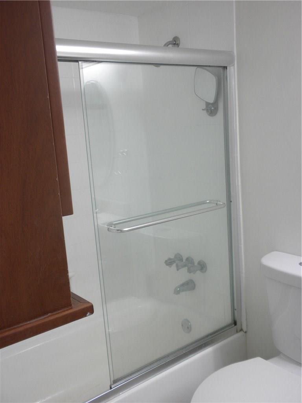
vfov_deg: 50.1
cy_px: 202
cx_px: 151
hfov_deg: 38.7
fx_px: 430
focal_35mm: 37
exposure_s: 1/47
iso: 117
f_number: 3.5
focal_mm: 6.6
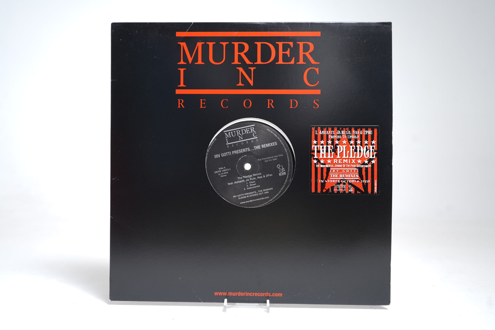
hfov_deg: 57.2
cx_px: 248
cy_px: 165
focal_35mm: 33
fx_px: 454
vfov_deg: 40.0
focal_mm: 33
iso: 64
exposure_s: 1/3
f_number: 5
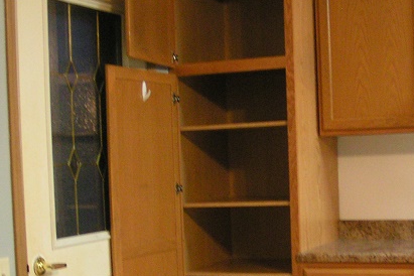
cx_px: 262
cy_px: 248
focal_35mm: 77
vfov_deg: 17.5
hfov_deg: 26.2
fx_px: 885
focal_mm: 5.8
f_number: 2.8
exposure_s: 1/15
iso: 200
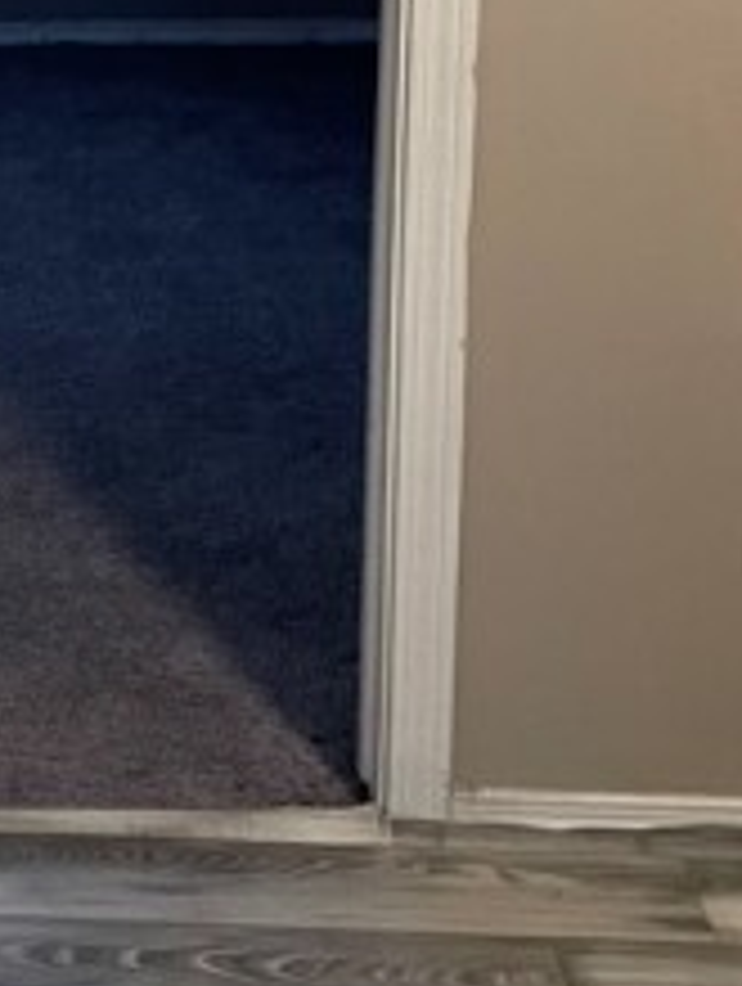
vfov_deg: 20.9
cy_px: 45
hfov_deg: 15.2
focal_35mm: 91
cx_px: -337
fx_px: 2593
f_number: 1.6
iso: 250
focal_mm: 4.2
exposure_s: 1/60
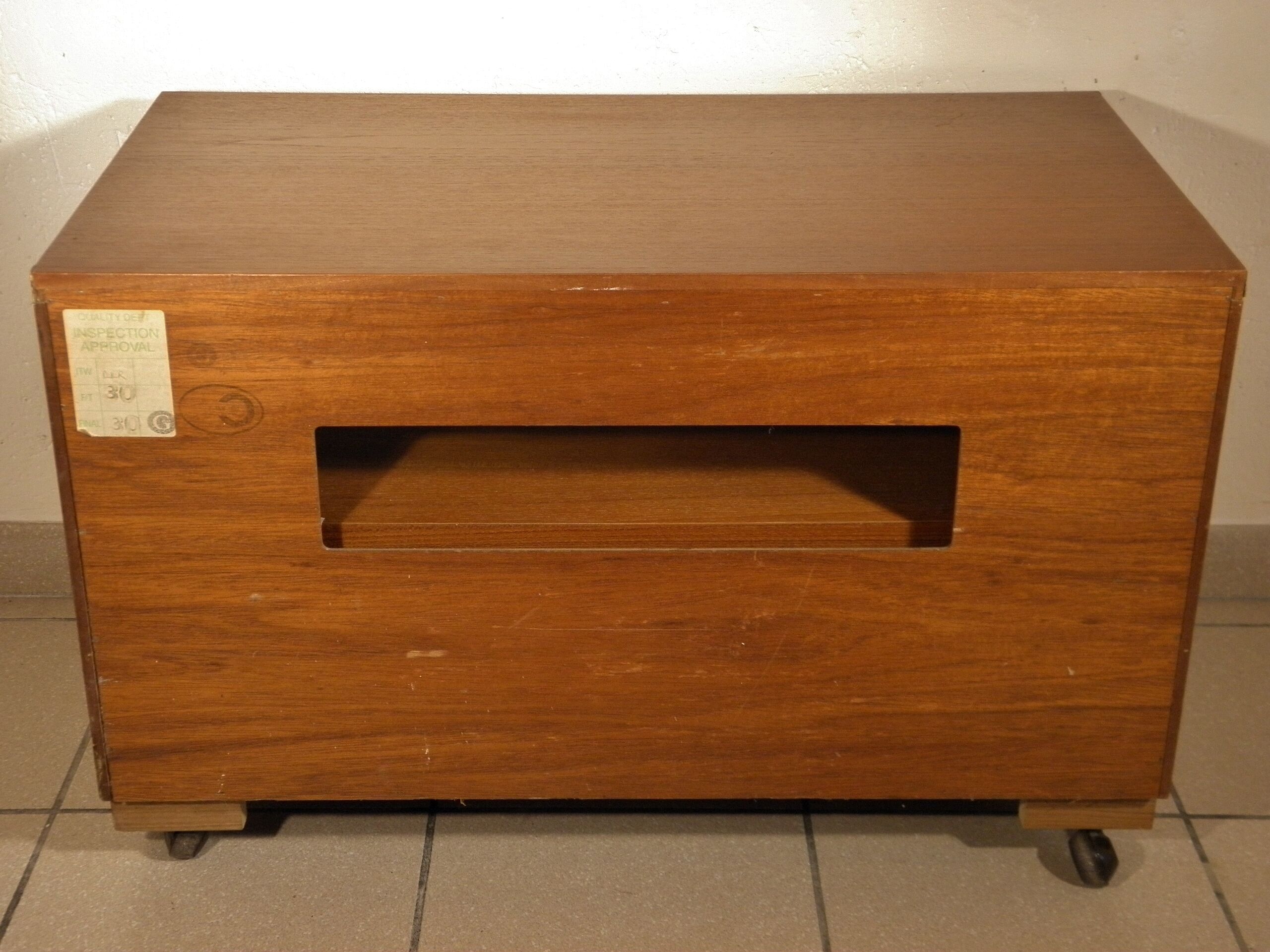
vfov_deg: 29.1
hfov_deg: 38.2
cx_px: 635
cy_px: 476
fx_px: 1834
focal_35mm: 50
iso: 200
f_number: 4
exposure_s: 1/15
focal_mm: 9.1
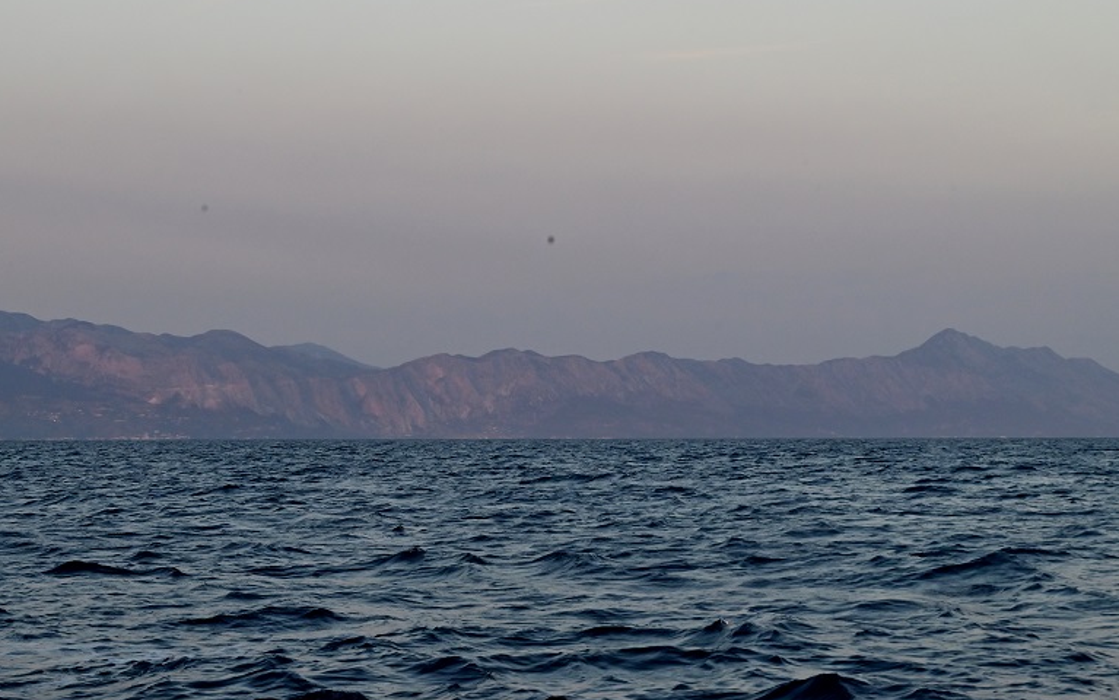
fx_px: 2837
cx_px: 417
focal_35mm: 93
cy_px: 397
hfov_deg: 22.3
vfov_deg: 14.1
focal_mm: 70
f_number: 16
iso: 1400
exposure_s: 1/80
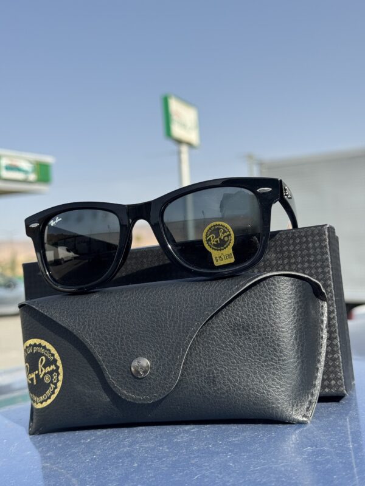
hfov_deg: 30.3
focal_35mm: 48
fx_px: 675
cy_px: 243
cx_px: 182
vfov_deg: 39.7
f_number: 1.78
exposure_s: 1/4310
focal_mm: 6.76
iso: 64
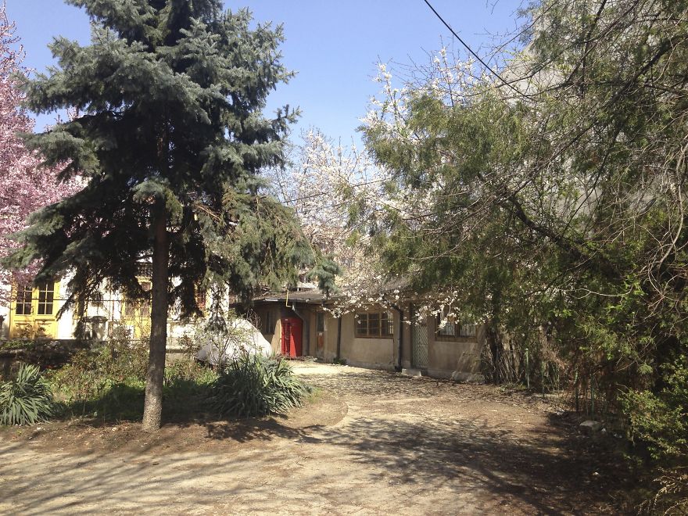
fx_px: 656
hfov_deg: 55.4
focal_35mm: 33
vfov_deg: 42.9
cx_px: 344
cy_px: 258
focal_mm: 4.13
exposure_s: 1/797
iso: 50
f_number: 2.4
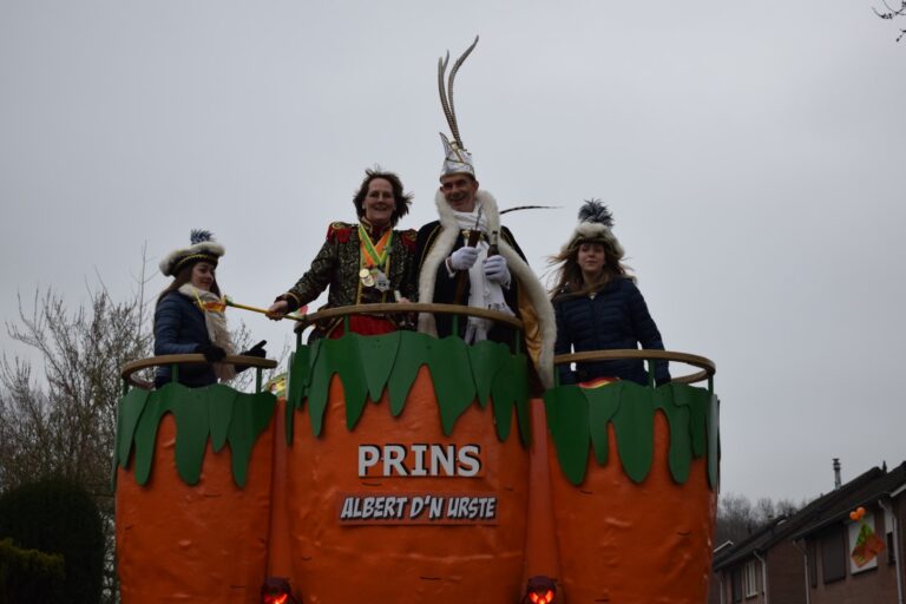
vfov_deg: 25.1
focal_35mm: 54
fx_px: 1359
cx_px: 453
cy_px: 302
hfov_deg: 36.9
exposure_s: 1/1000
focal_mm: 36
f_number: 4.8
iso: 640
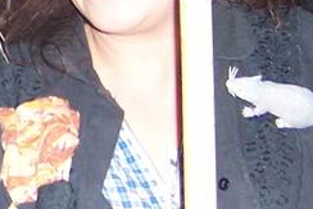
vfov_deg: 9.5
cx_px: -153
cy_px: 45
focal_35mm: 144
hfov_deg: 13.4
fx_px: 1253
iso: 140
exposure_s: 1/60
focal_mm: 5.5
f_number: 2.8
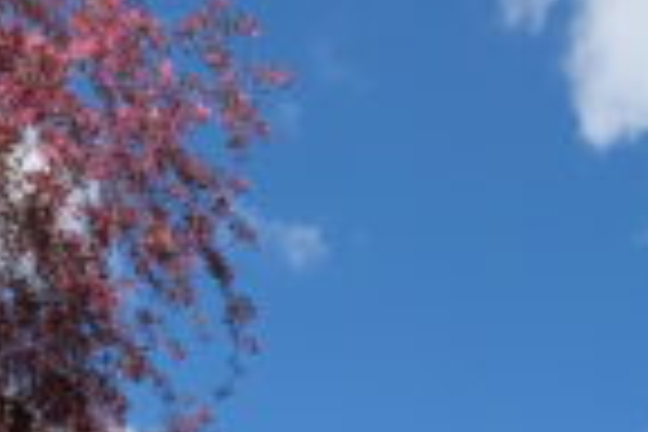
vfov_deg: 13.8
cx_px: 477
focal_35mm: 73
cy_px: 1015
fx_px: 1314
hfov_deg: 27.4
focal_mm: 10
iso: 400
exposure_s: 1/1500
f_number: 5.6
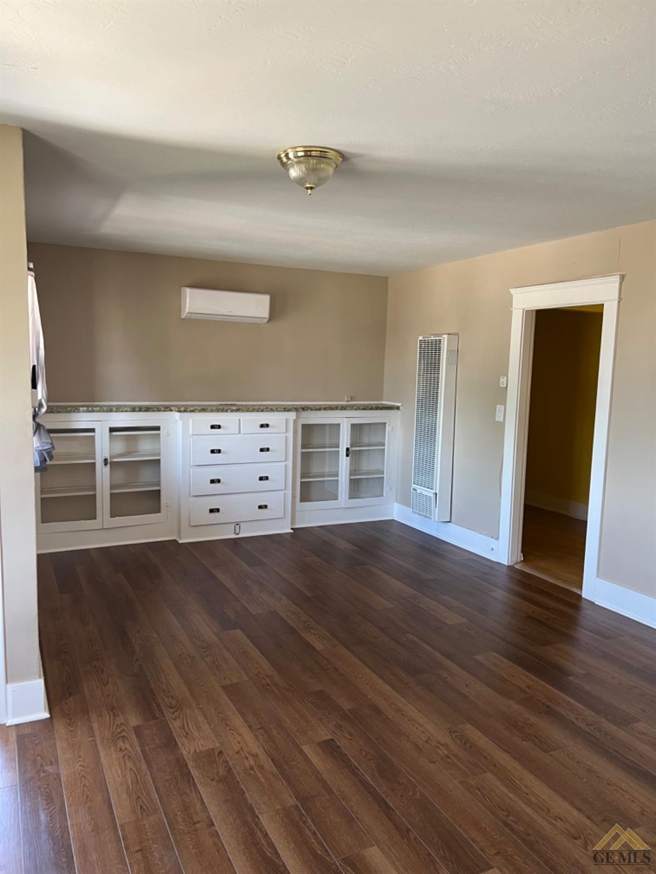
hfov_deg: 53.1
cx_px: 328
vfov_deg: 67.3
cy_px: 437
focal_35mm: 26
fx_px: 657
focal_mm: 5.7
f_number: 1.5
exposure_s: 1/96
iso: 125
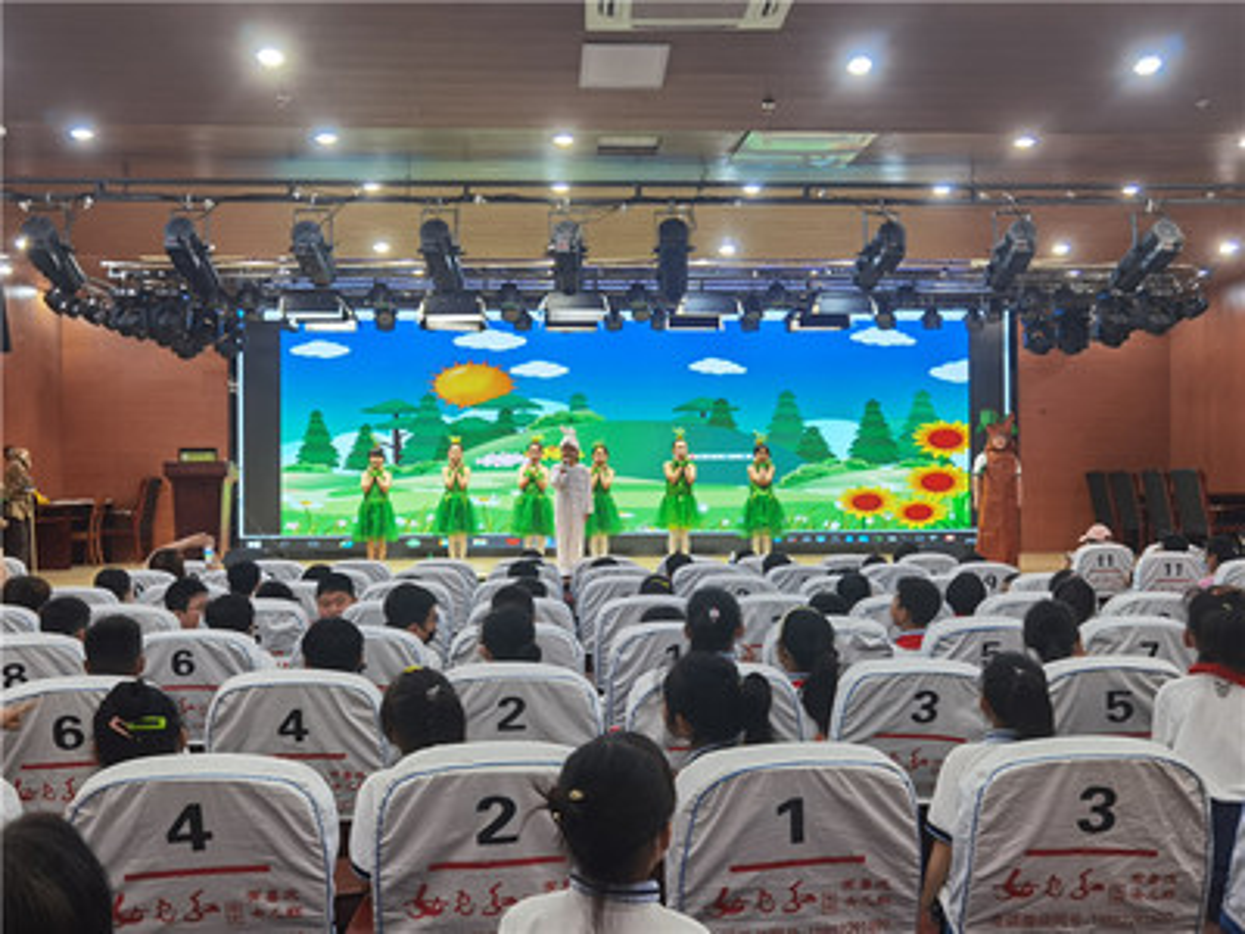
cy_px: 467
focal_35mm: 34
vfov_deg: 41.8
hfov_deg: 54.0
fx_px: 1223
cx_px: 622
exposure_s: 1/50
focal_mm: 6.71
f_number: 1.9
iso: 64
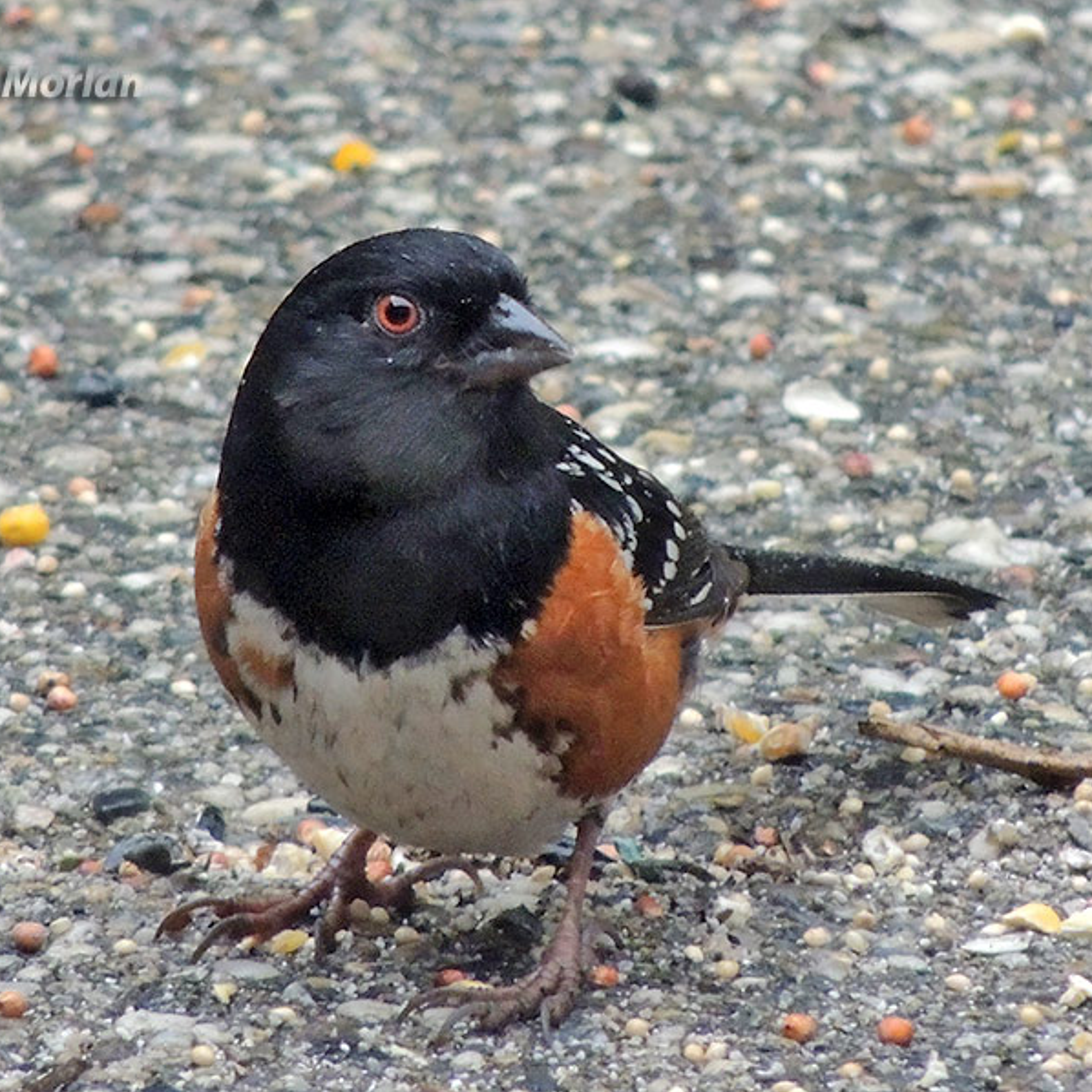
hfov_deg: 1.5
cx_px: 444
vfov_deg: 1.5
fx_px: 42222
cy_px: 546
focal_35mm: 1183
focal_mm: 180
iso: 800
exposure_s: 1/125
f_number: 5.9
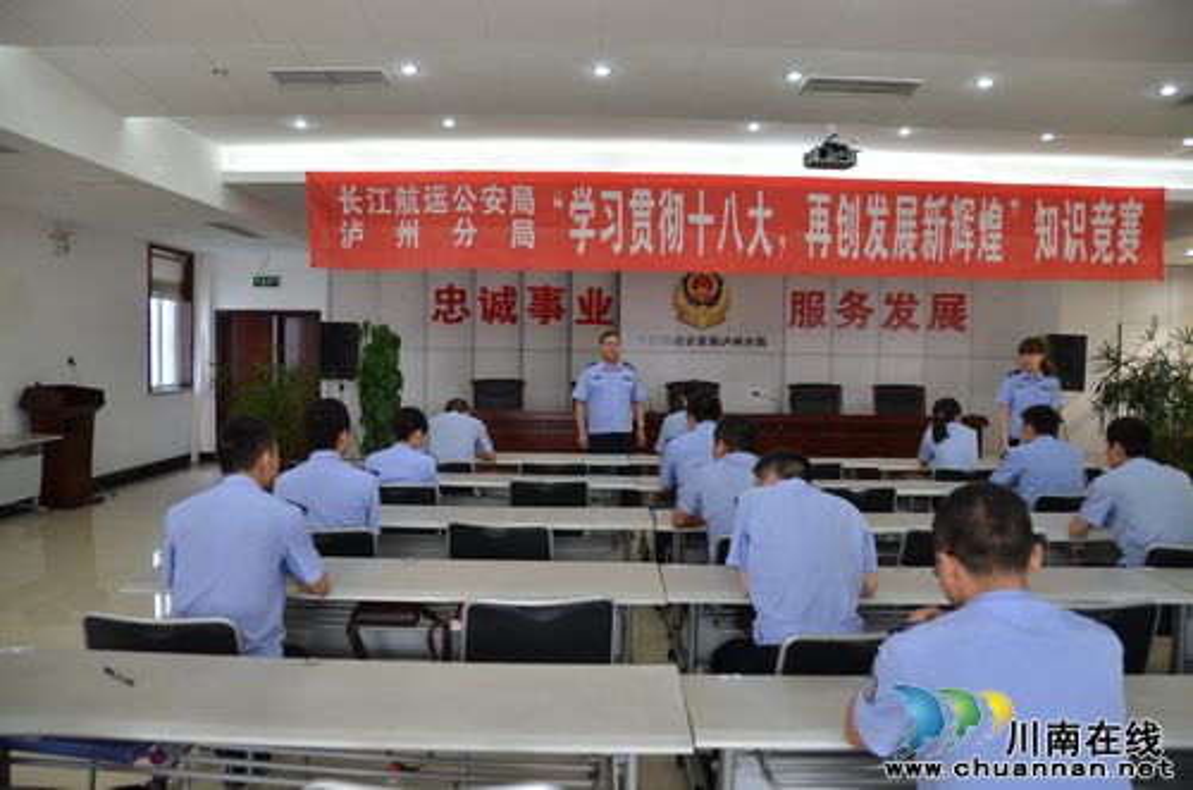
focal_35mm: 27
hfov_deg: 67.5
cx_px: 596
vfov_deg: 47.7
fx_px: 893
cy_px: 395
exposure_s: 1/40
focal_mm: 18
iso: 200
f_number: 3.5
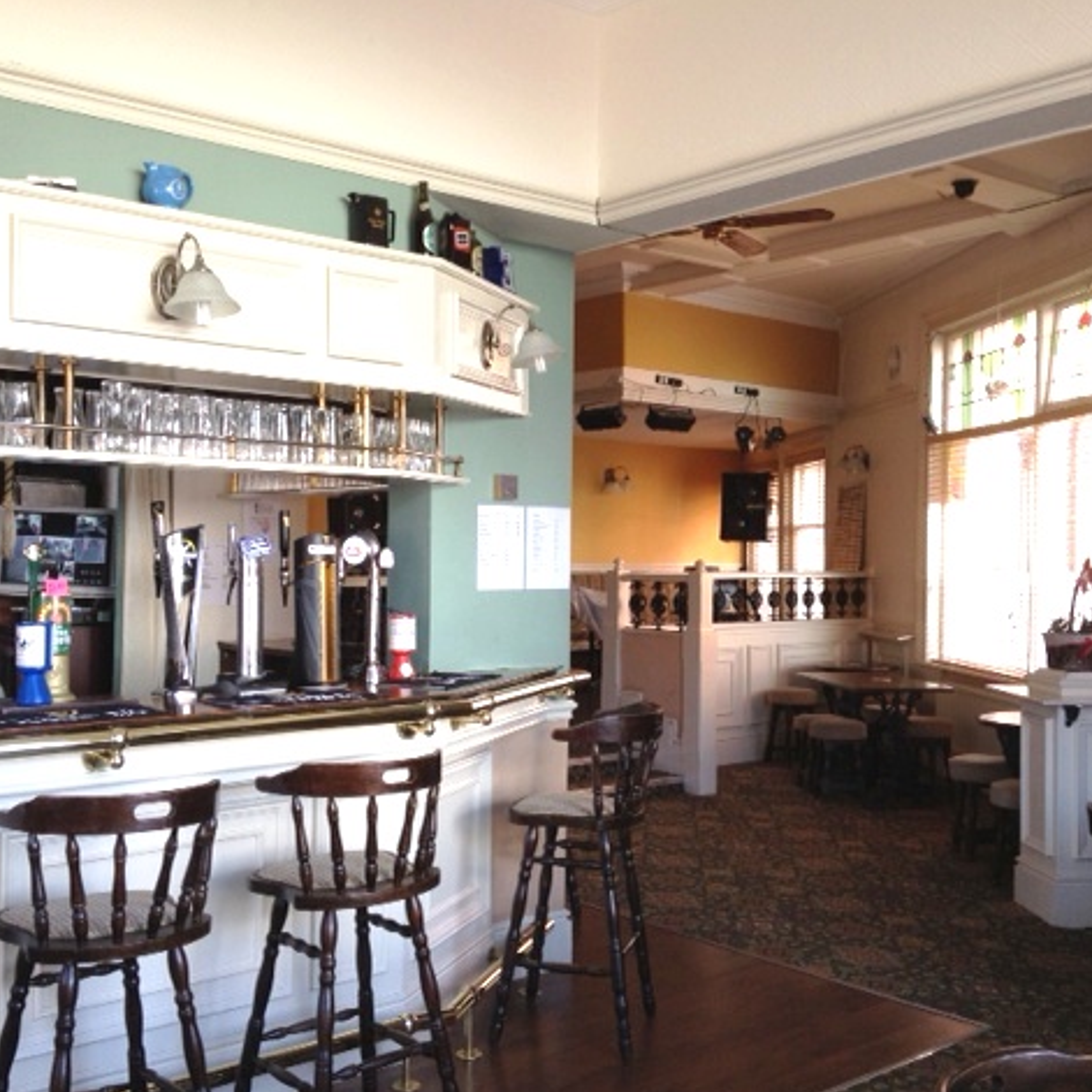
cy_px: 547
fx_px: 1499
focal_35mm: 42
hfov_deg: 40.0
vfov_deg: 40.0
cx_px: 547
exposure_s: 1/40
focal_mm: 4.28
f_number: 2.4
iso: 80
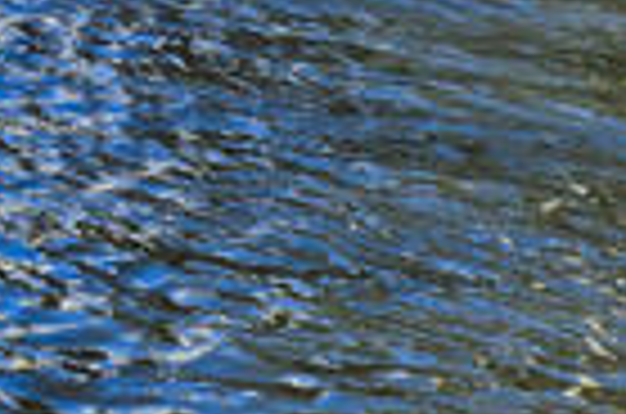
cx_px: -1338
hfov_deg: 6.9
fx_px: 4598
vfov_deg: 5.0
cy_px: -472
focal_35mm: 265
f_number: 3.5
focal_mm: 28
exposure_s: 1/750
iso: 100
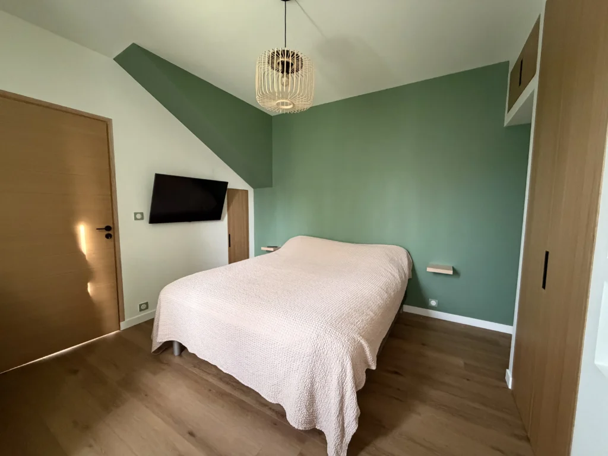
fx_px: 246
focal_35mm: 14
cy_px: 228
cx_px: 304
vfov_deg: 85.7
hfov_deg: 102.1
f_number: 2.2
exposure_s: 1/60
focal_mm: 2.22
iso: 1000
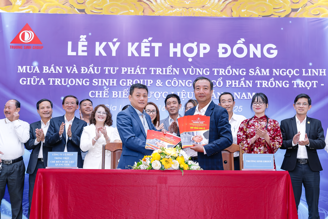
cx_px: 164
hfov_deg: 39.6
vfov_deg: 27.0
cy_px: 110
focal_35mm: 50
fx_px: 456
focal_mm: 50
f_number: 3.5
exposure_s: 1/125
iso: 2000
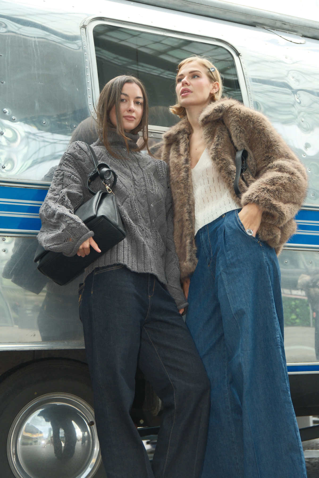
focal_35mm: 48
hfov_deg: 28.1
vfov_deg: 41.1
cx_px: 160
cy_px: 239
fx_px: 638
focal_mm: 32
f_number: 2.8
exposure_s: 1/500
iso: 1000
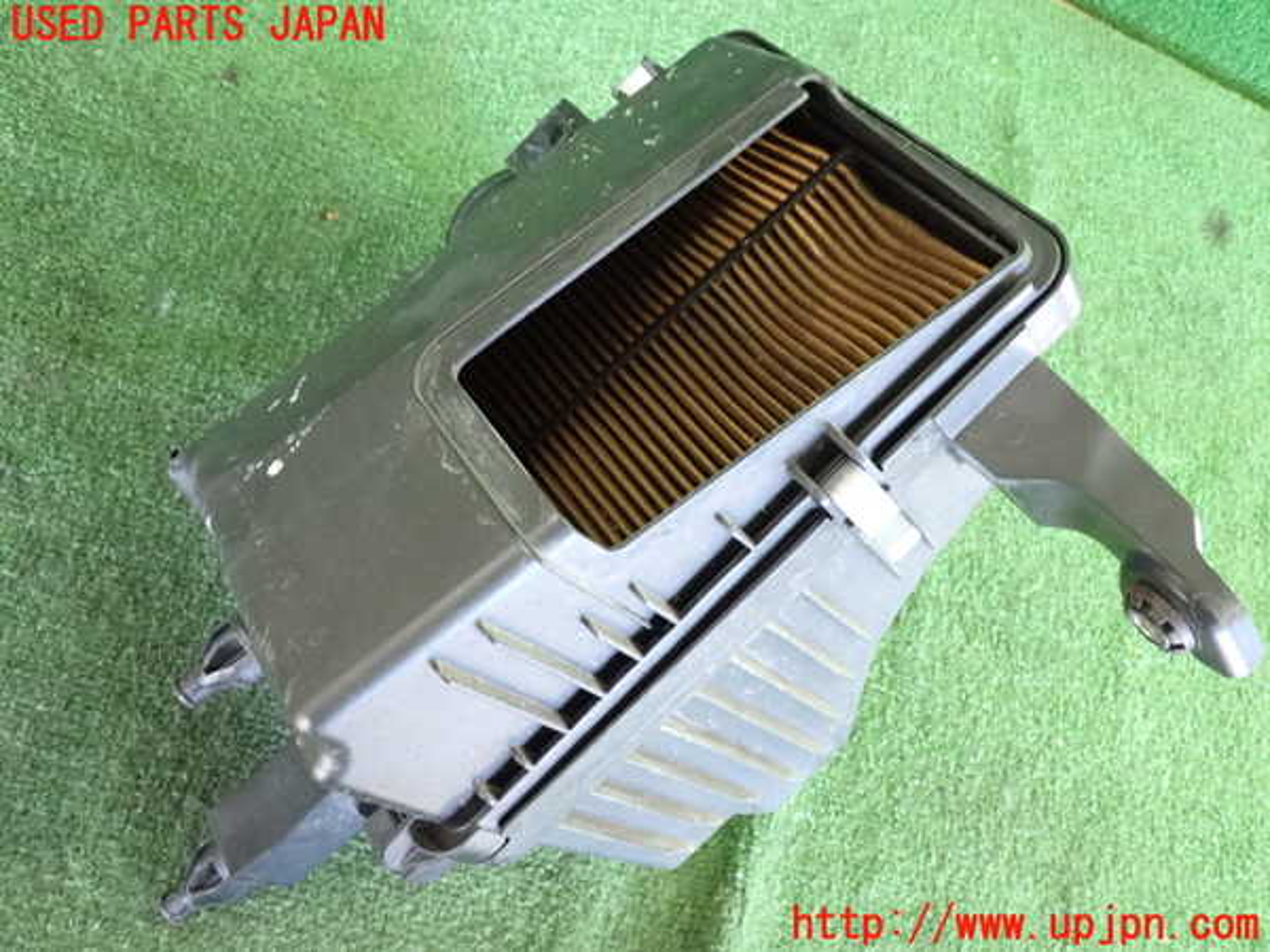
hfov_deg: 56.8
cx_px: 635
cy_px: 476
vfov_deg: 44.2
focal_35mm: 32
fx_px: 1174
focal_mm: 5.79
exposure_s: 1/125
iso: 1250
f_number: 2.4
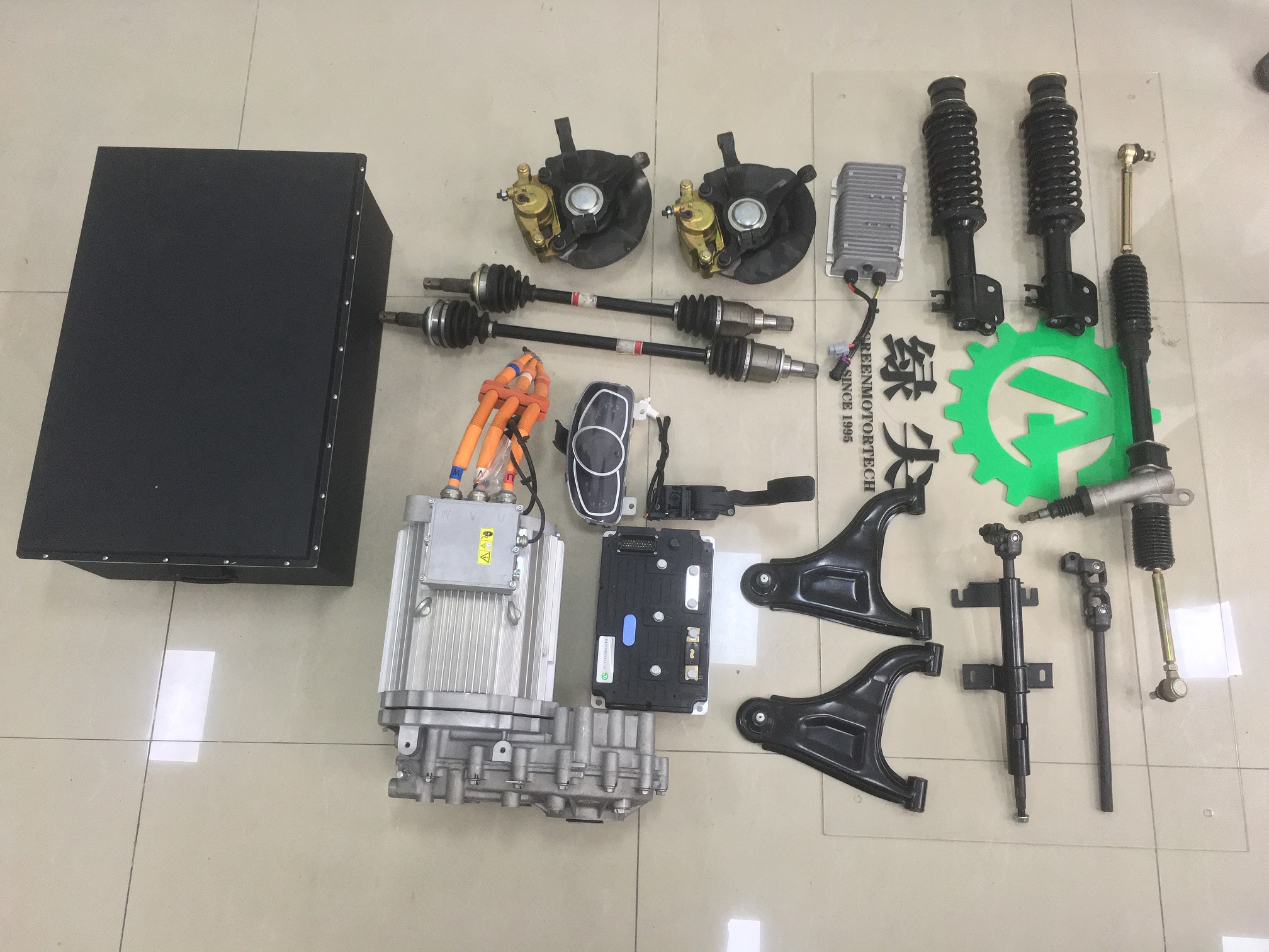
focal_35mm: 29
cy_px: 476
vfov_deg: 48.2
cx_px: 634
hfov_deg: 61.7
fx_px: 1063
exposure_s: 1/33
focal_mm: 4.15
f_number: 2.2
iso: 200
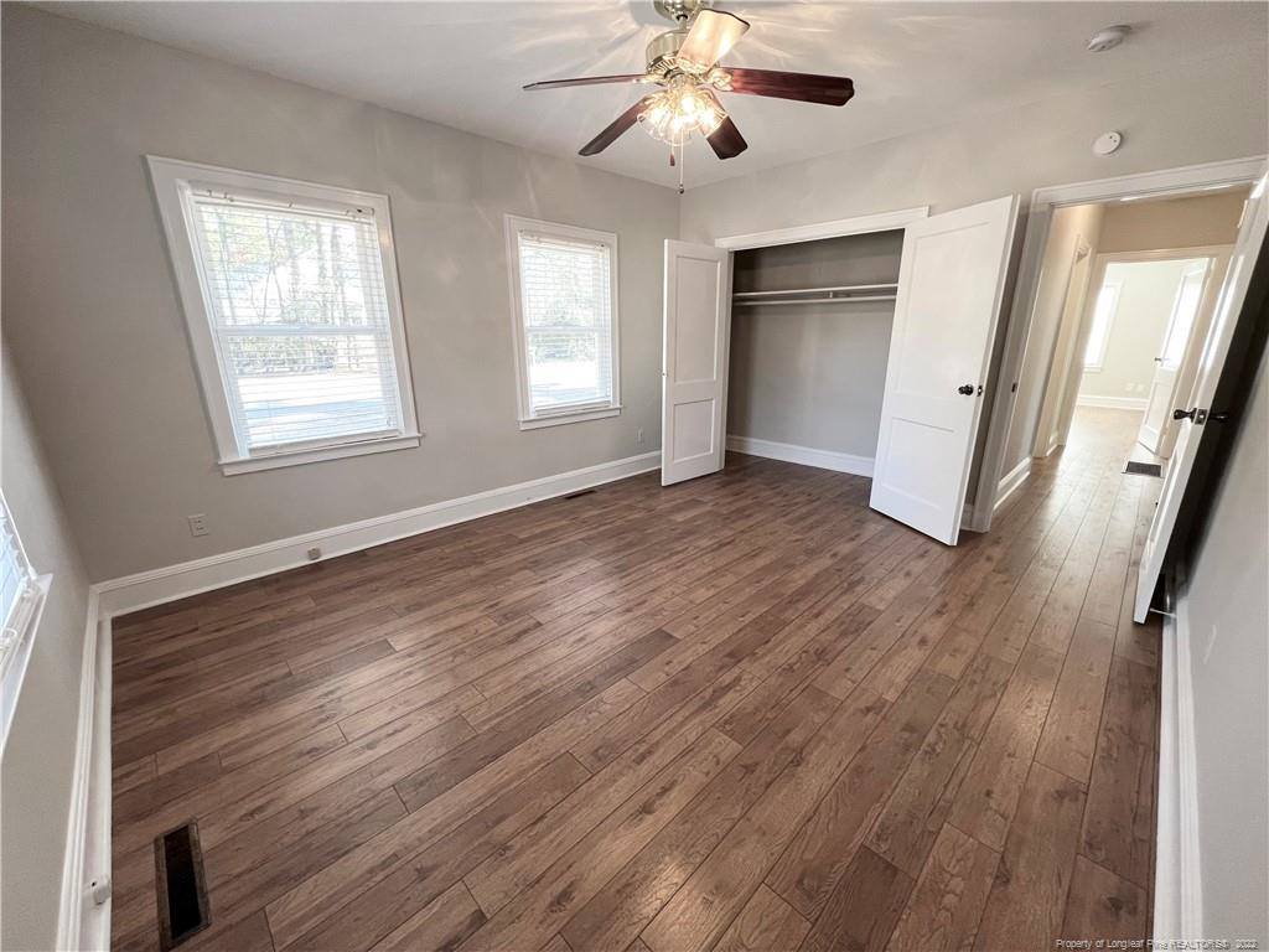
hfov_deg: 106.2
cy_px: 476
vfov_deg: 89.9
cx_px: 634
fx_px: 477
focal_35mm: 13
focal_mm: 1.57
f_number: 1.8
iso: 125
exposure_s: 1/60
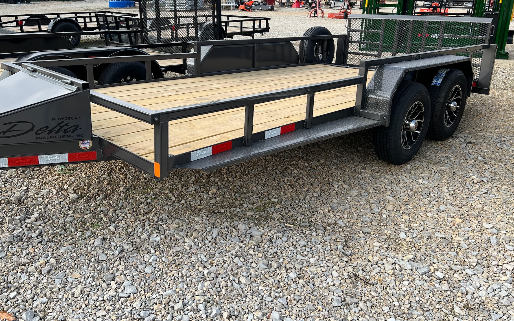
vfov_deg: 40.2
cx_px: 233
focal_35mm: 31
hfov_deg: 61.1
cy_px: 112
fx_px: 434
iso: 50
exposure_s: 1/1377
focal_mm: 5.7
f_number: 1.5
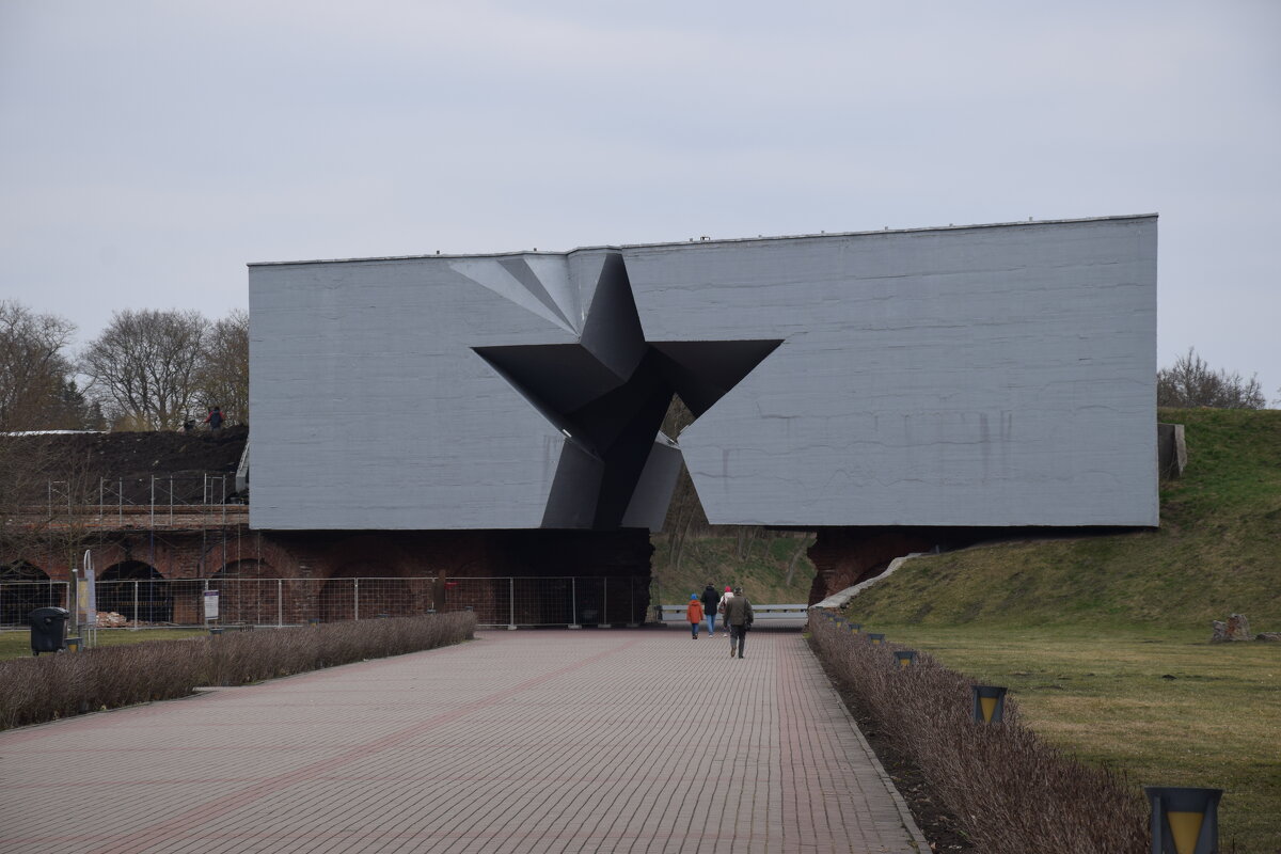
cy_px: 427
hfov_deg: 14.4
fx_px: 5070
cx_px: 640
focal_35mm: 142
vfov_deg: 9.6
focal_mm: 95
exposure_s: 1/250
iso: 200
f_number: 8
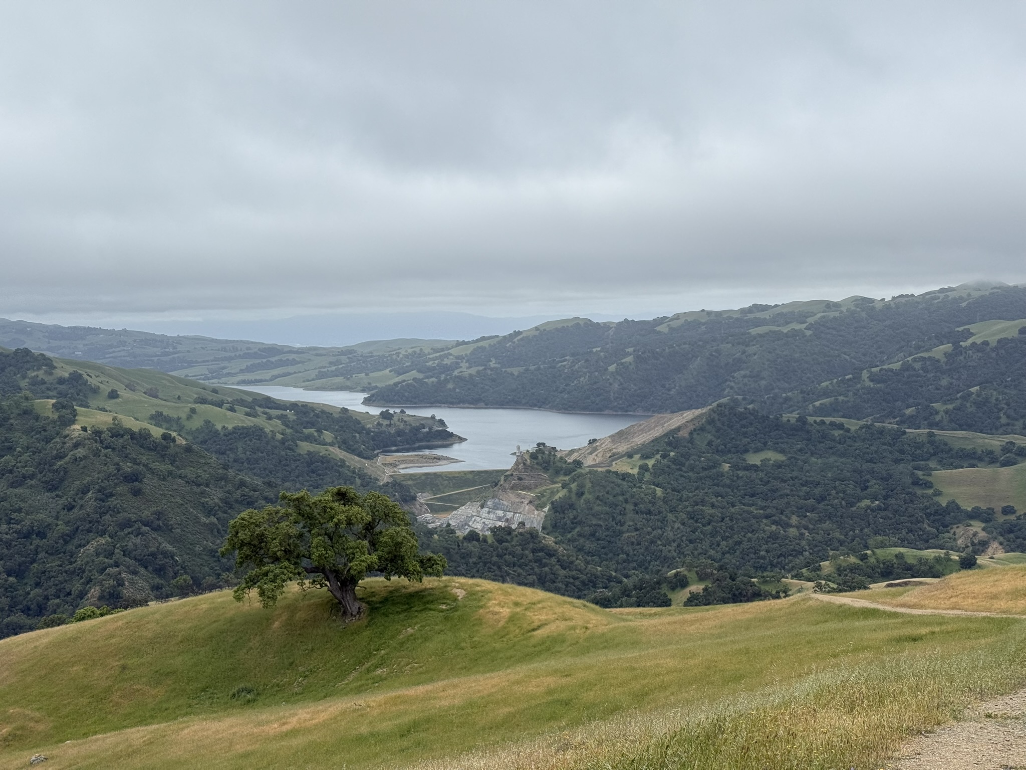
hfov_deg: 39.7
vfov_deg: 30.3
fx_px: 1423
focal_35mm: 48
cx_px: 513
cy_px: 385
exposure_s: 1/4878
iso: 64
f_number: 1.78
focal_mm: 6.76
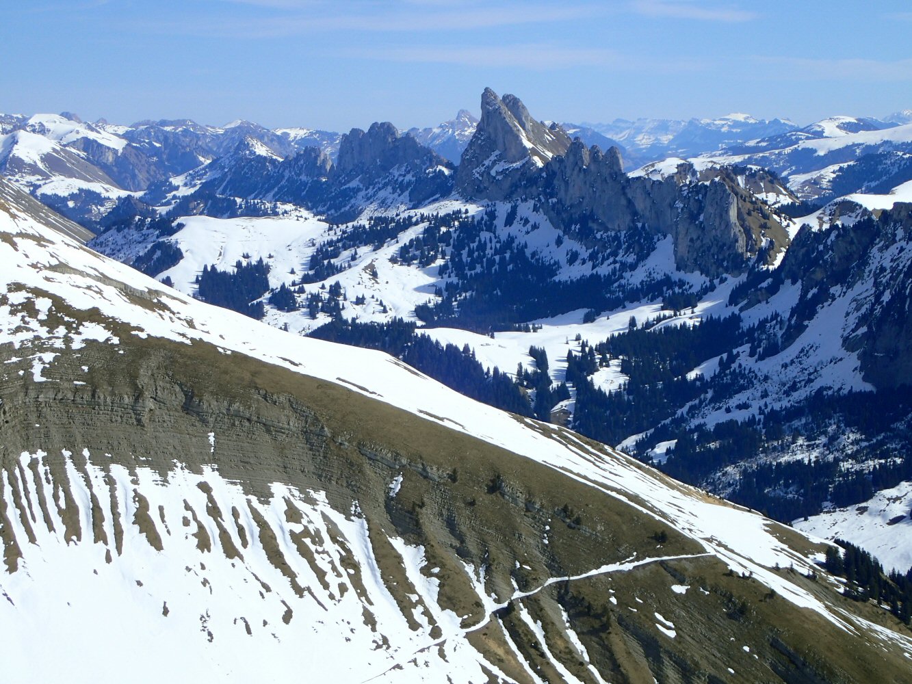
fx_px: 2635
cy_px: 342
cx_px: 456
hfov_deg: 19.6
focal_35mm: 100
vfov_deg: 14.8
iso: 100
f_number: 6.3
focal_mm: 18
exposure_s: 1/400
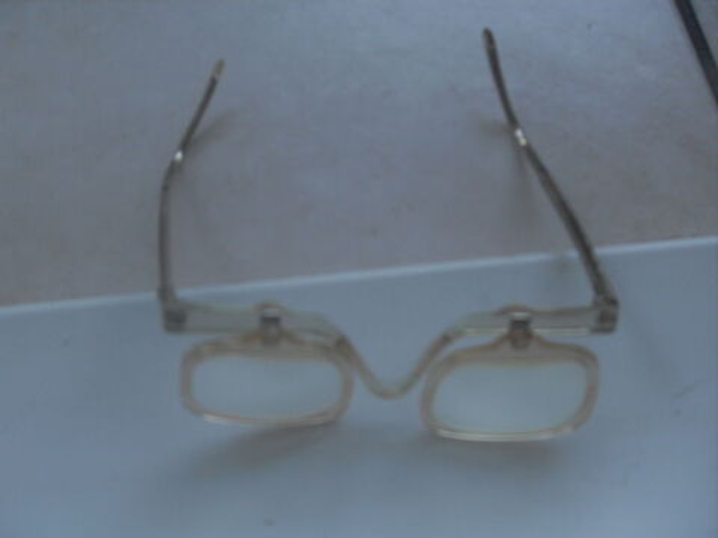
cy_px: 269
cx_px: 359
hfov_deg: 50.1
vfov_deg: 38.7
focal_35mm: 37
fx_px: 767
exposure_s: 1/125
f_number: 2.8
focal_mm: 6.3
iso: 80
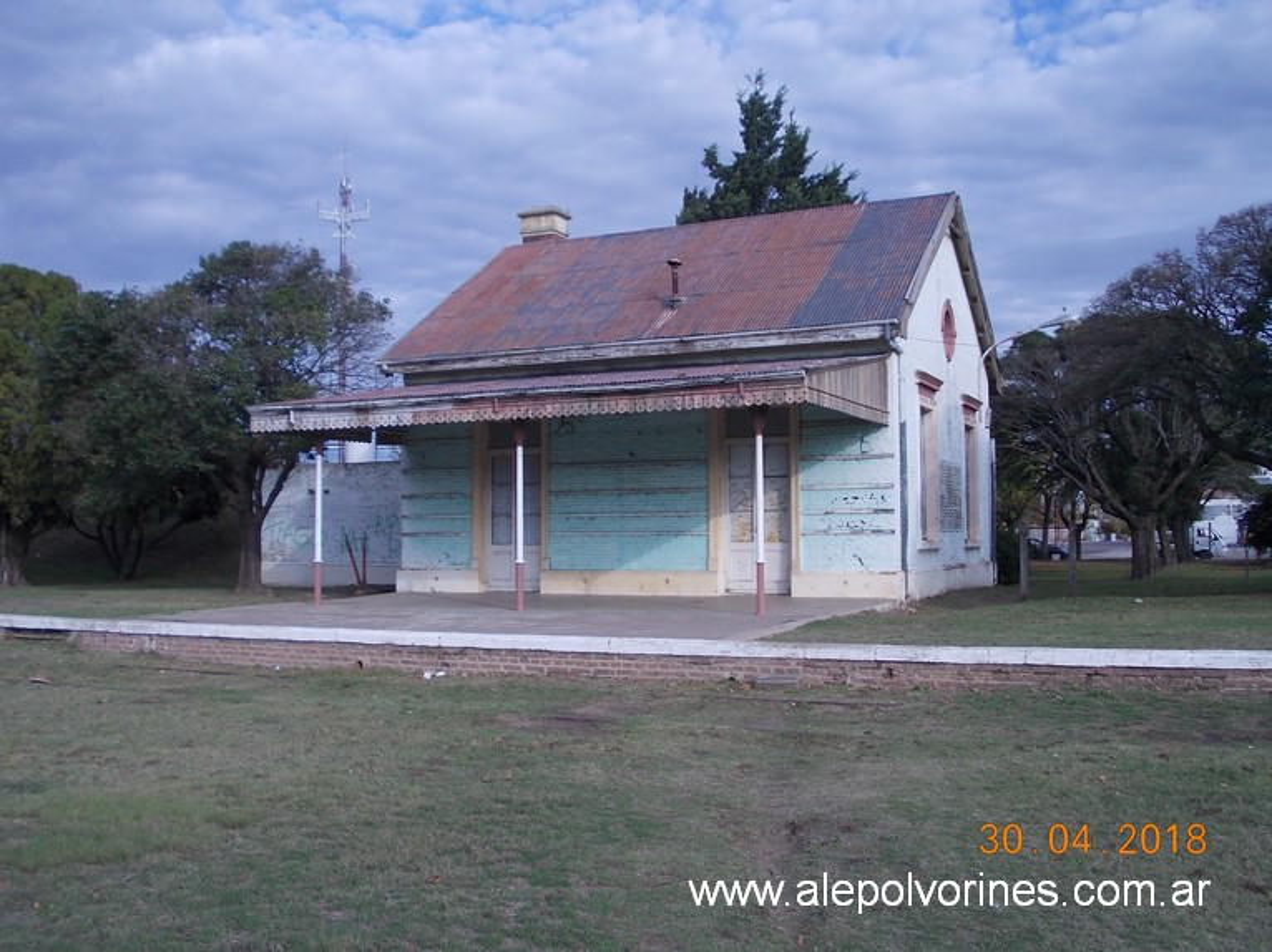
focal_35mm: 38
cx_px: 636
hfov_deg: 49.0
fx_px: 1396
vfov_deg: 37.7
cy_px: 476
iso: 80
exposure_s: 1/200
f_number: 6.2
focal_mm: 5.3
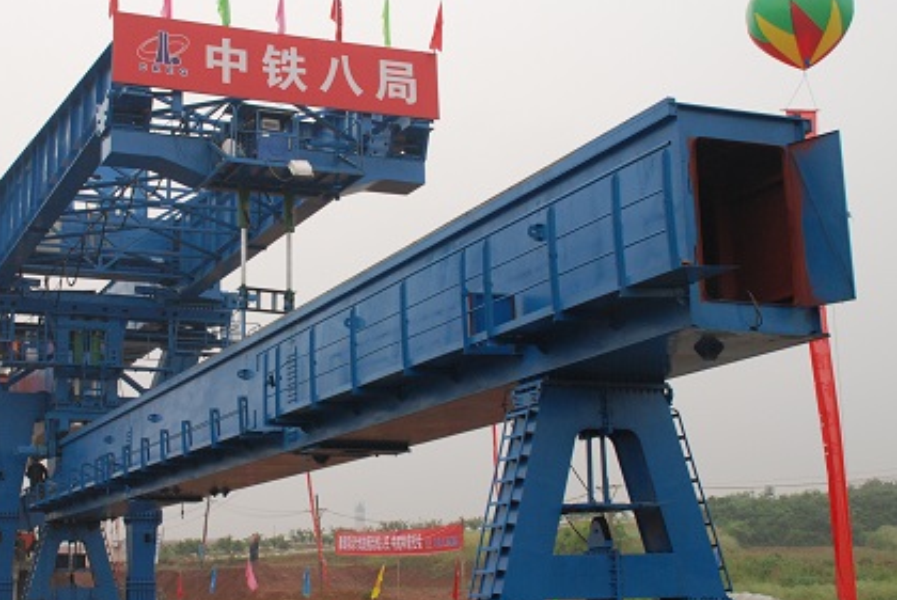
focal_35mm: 55
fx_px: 1372
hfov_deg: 36.0
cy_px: 307
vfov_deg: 24.7
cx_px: 331
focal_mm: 22
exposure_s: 1/125
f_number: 5.6
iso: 400
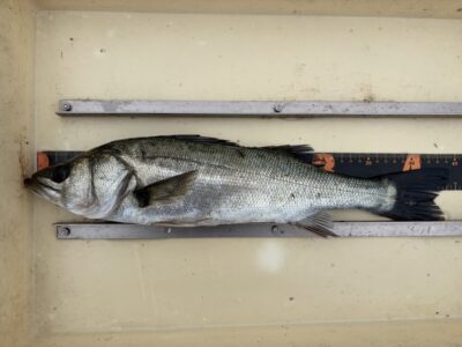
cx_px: 231
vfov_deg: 53.1
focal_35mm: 26
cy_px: 174
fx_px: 347
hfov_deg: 67.3
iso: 50
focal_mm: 5.96
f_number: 1.6
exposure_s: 1/1263
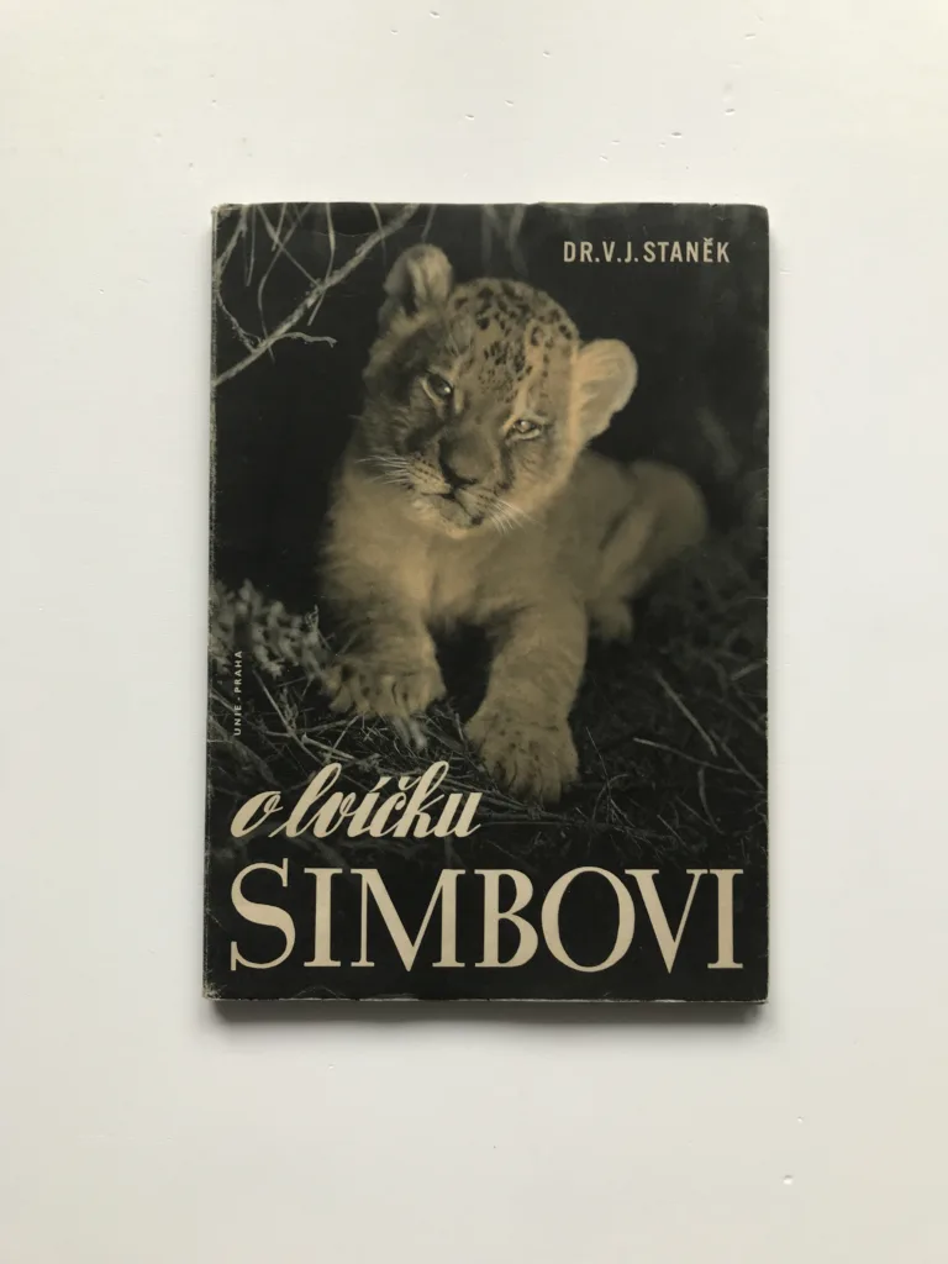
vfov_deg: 63.4
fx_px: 1022
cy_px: 632
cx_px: 474
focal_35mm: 28
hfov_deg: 49.7
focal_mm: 3.99
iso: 32
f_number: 1.8
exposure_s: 1/47
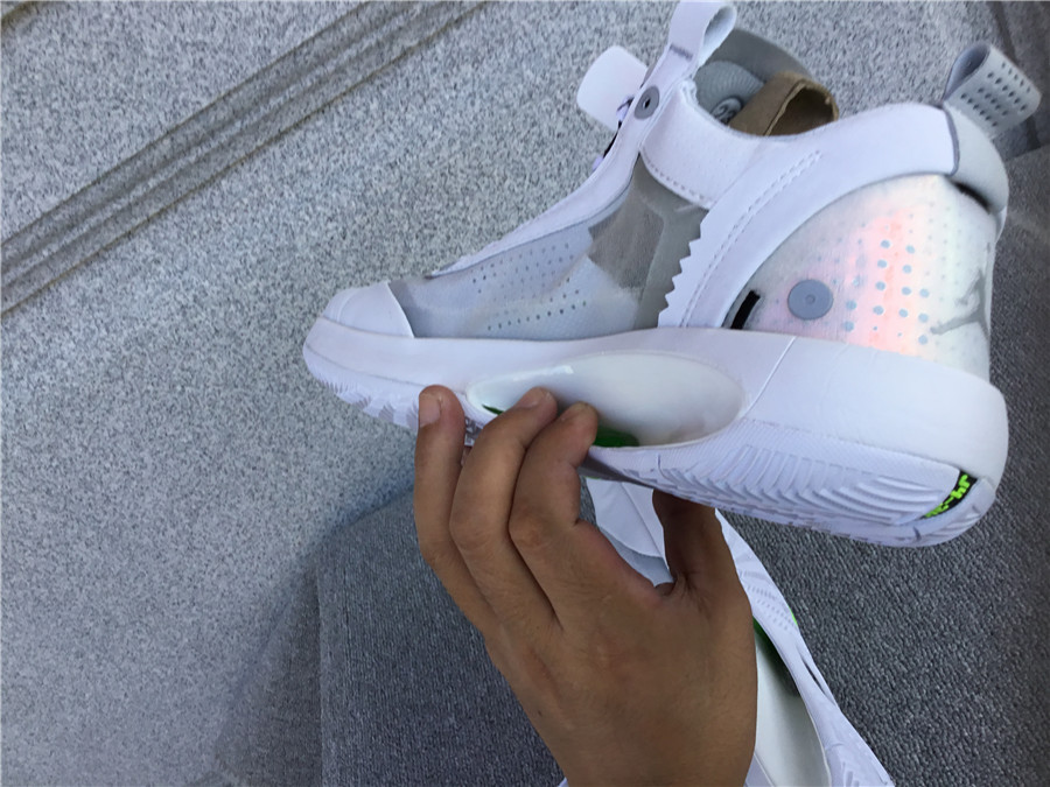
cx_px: 525
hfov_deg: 58.4
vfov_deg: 45.4
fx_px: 940
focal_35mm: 31
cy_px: 394
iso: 25
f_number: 2.4
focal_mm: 3.3
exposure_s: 1/436
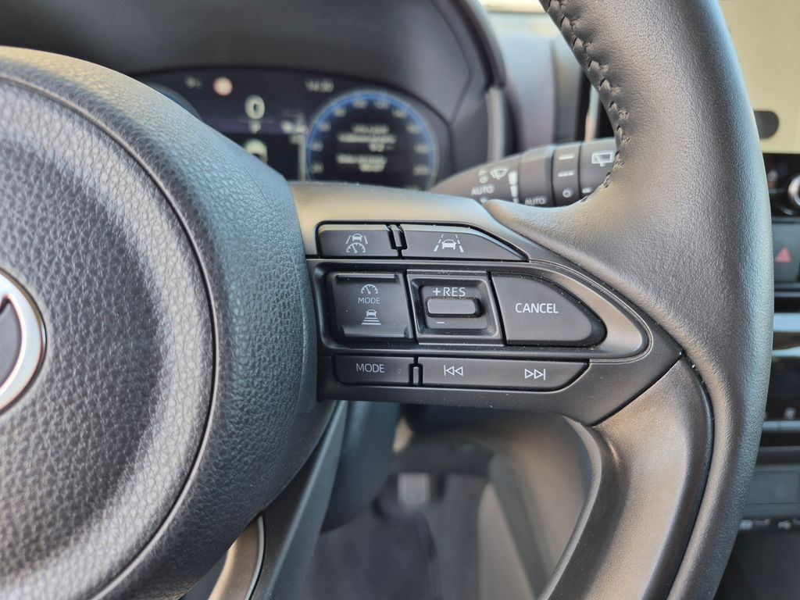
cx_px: 400
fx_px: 532
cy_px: 300
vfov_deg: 58.9
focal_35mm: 23
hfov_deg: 73.9
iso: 50
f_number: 1.8
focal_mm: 5.4
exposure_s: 1/50
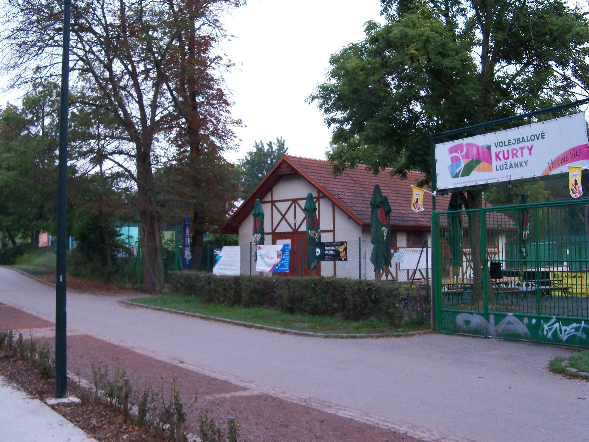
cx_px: 294
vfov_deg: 34.3
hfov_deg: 44.8
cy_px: 221
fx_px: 715
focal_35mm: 42
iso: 160
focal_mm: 7.5
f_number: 3.7
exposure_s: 1/30
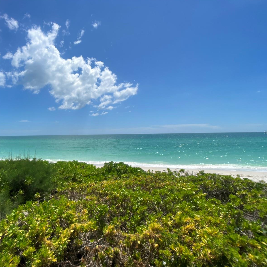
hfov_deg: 52.1
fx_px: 271
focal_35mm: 31
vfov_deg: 52.5
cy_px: 132
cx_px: 105
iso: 50
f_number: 1.5
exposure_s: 1/8696
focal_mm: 5.7
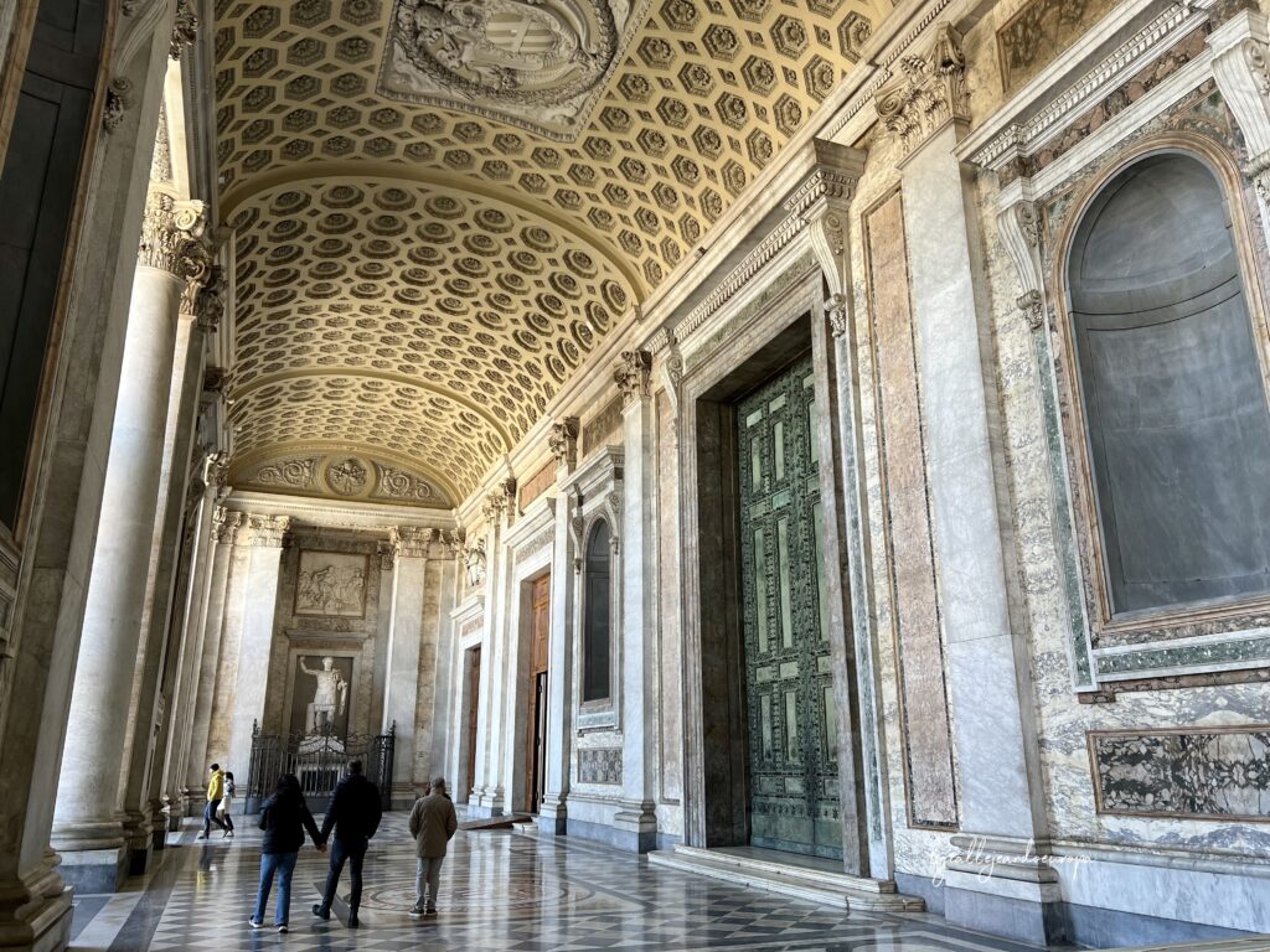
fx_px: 954
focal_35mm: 26
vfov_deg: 53.1
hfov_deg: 67.3
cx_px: 635
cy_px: 476
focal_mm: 5.7
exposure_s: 1/121
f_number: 1.5
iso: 64
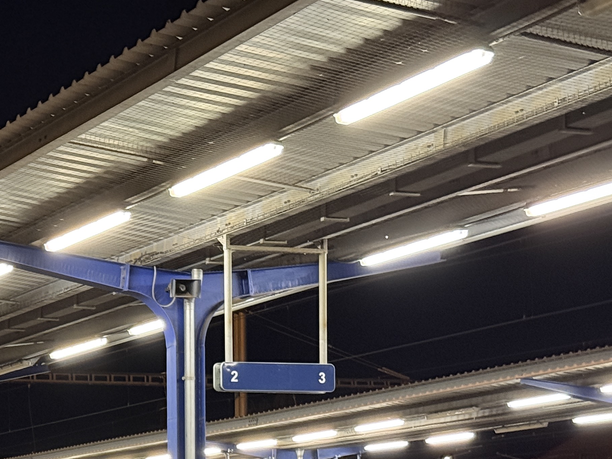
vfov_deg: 13.6
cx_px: -66
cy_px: 505
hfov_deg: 17.7
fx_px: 1892
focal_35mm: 107
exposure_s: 1/25
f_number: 1.78
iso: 400
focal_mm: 6.76
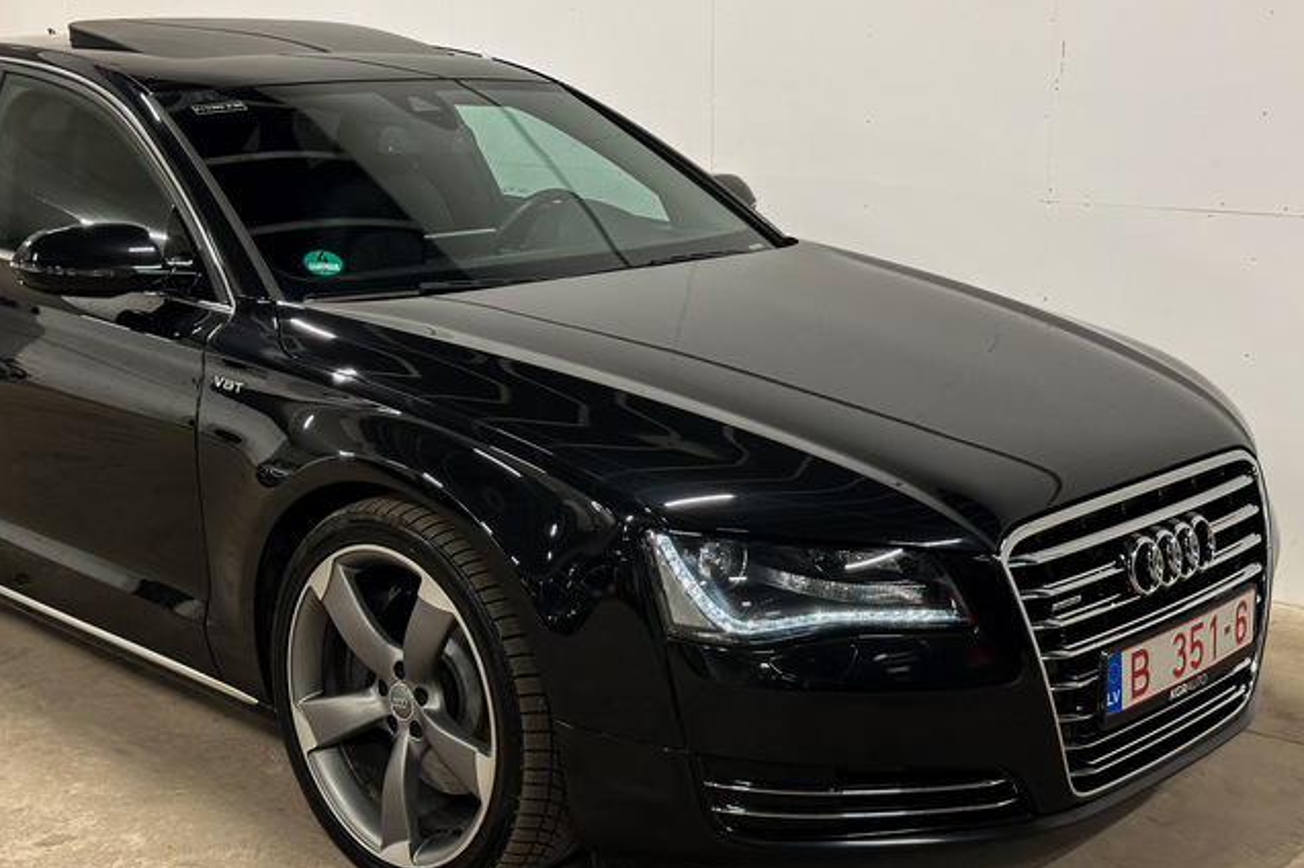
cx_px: 661
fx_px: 1846
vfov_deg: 26.5
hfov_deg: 38.9
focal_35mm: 51
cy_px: 426
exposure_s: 1/50
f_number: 1.8
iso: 160
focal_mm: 6.86
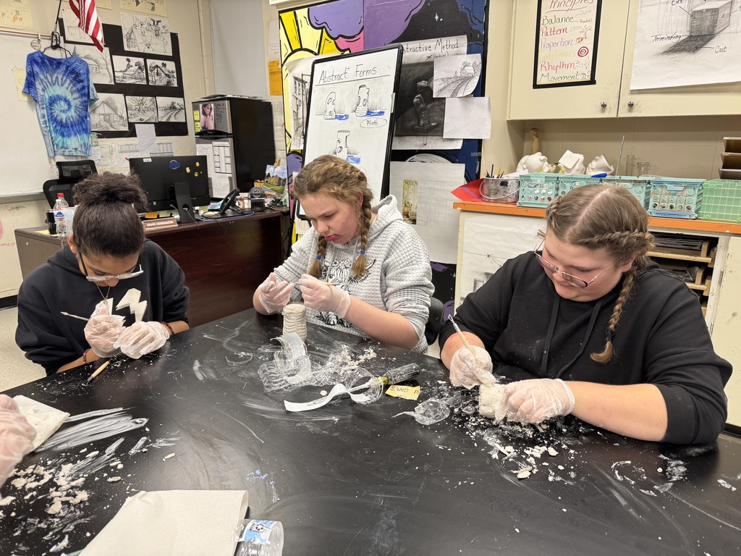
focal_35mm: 24
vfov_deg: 56.8
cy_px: 278
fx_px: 514
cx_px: 370
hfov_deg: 71.6
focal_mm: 6.76
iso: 125
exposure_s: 1/60
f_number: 1.78
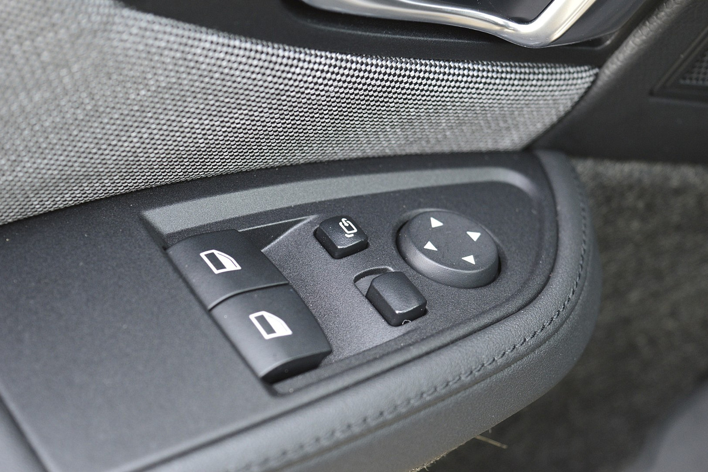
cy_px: 236
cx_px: 354
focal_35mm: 72
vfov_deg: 18.9
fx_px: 1416
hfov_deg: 28.1
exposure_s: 1/30
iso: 800
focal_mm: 48
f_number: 5.3
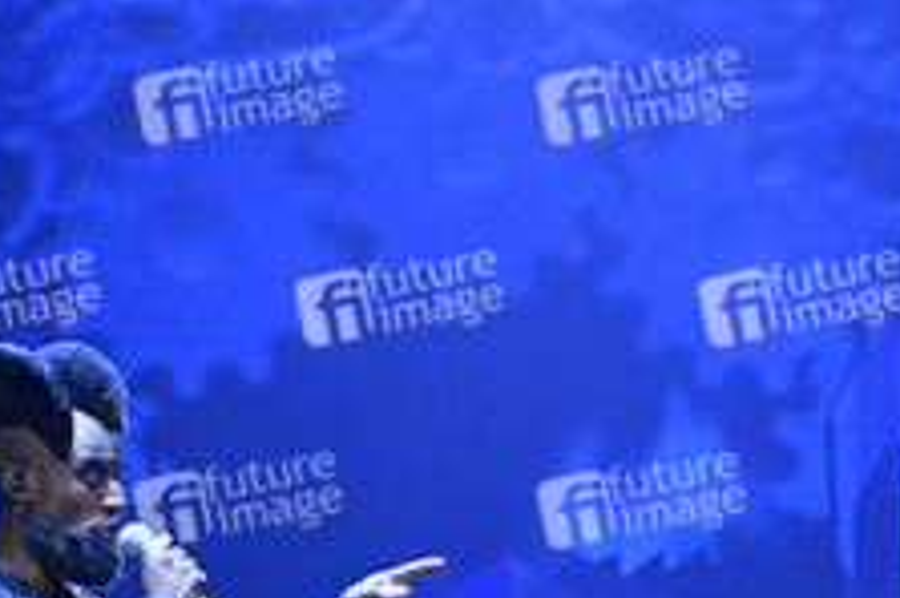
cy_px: 602
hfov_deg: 6.8
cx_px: 696
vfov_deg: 4.5
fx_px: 7589
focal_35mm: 304
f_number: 5.6
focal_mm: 150
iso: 5000
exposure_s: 1/200
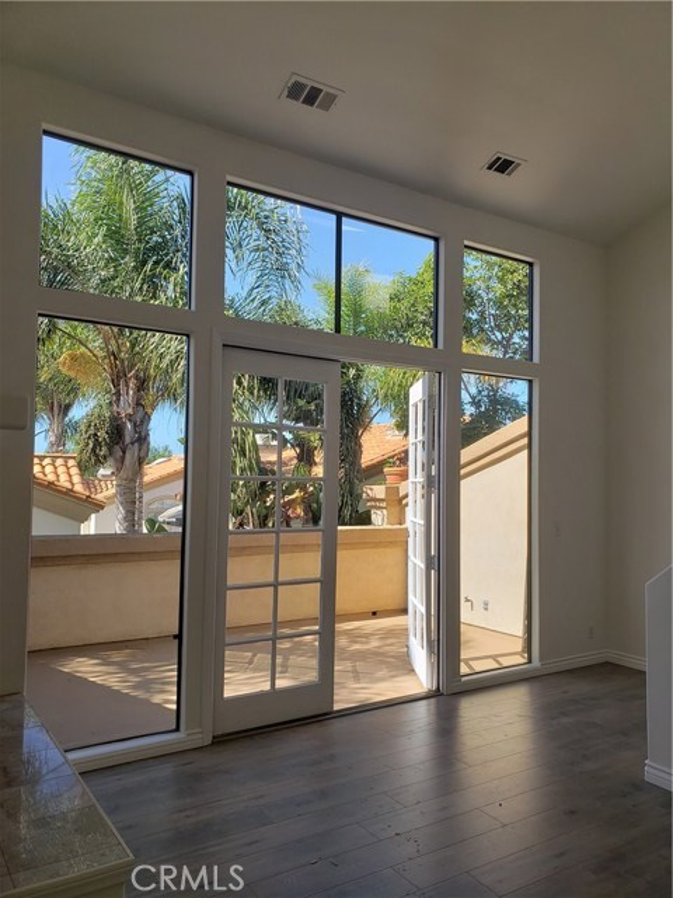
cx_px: 336
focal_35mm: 26
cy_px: 449
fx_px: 674
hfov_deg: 53.1
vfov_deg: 67.3
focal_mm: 4.3
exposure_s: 1/545
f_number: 2.4
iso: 50
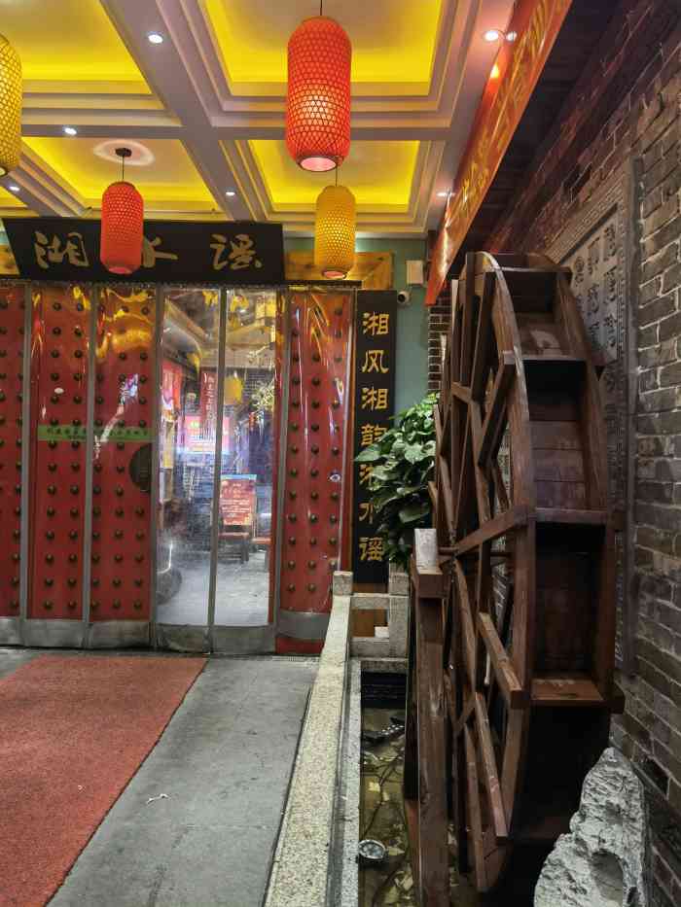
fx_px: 708
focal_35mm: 27
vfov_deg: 65.3
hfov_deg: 51.4
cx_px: 340
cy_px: 454
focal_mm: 6.67
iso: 160
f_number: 1.9
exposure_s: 1/50
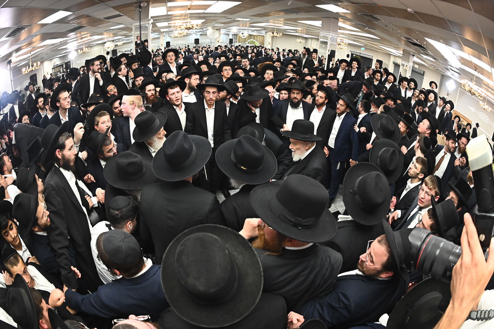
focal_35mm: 16
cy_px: 164
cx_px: 247
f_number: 7.1
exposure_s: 1/200
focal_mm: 16
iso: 3200
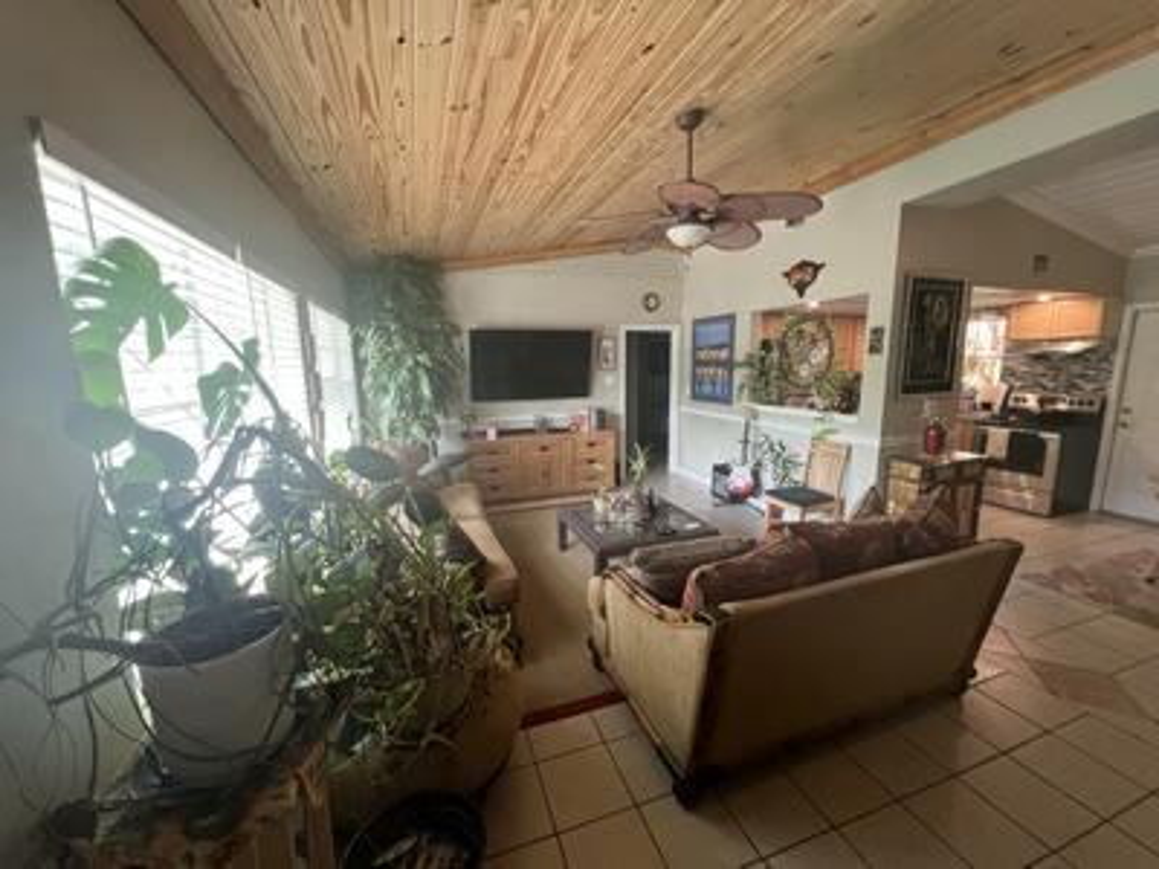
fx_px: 435
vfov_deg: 89.9
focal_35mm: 13
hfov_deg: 106.2
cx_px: 580
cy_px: 434
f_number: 1.8
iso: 200
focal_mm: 1.57
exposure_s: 1/60
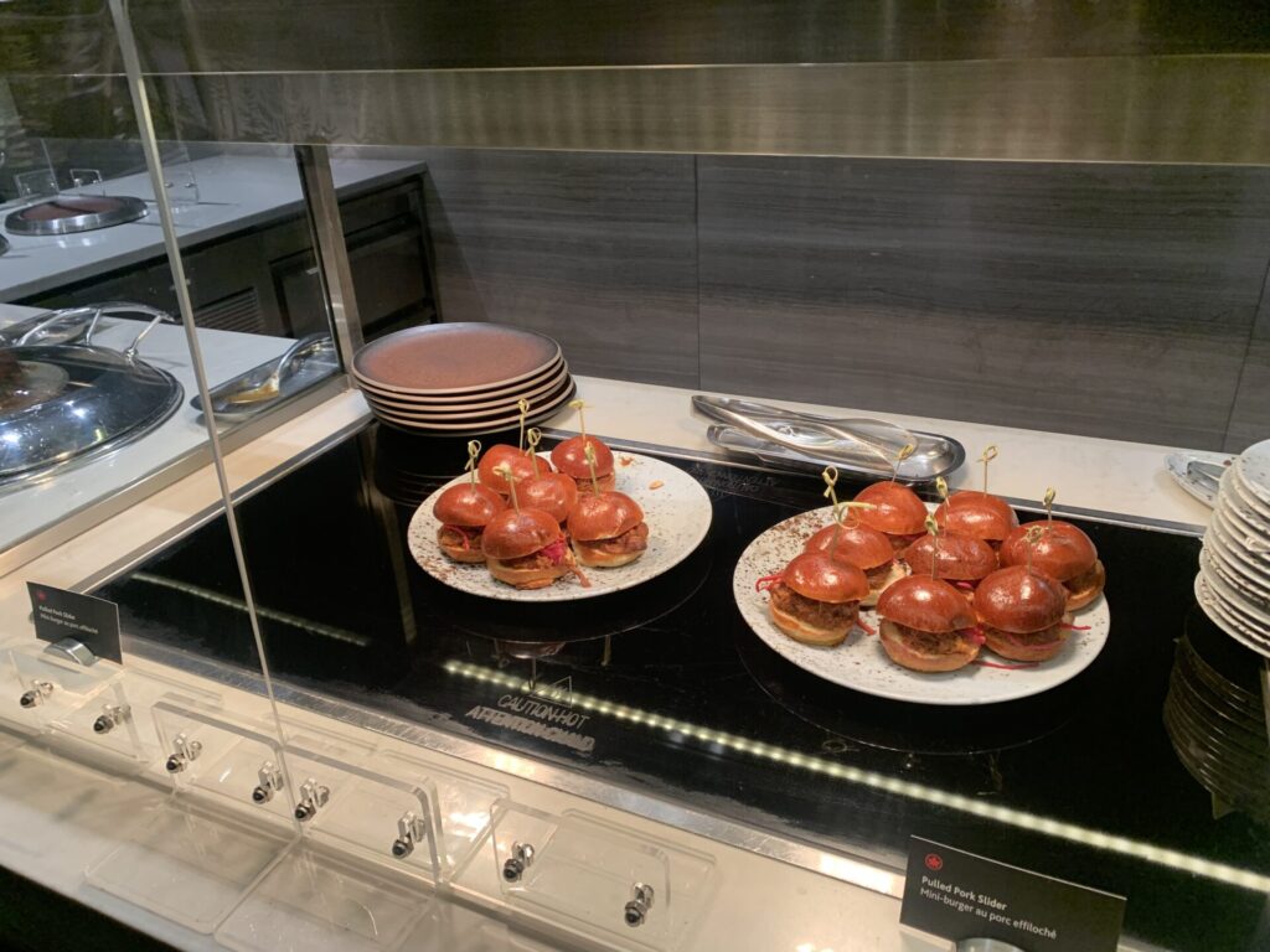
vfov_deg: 53.1
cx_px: 635
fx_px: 954
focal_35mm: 26
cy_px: 476
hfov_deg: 67.3
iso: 64
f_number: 1.8
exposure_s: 1/60
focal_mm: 4.25
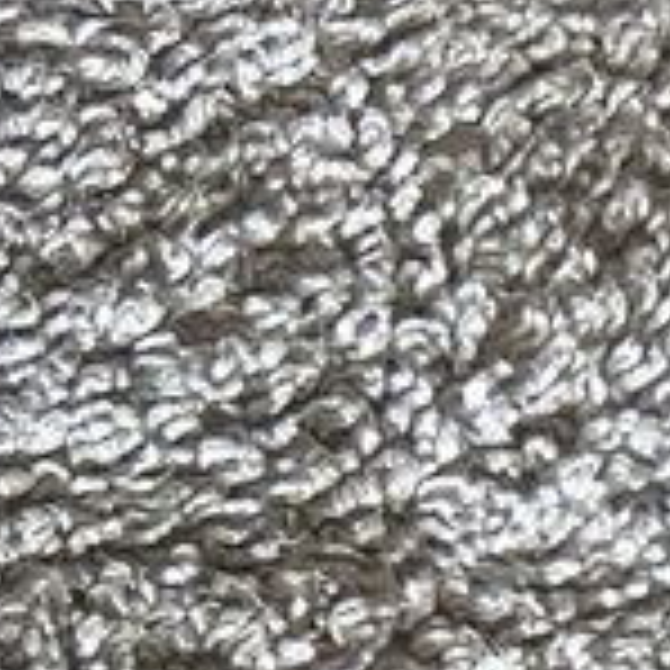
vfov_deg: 9.6
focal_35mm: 154
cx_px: 1542
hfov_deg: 10.1
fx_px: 3372
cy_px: 1803
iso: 320
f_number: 1.8
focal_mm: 4.25
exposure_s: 1/60
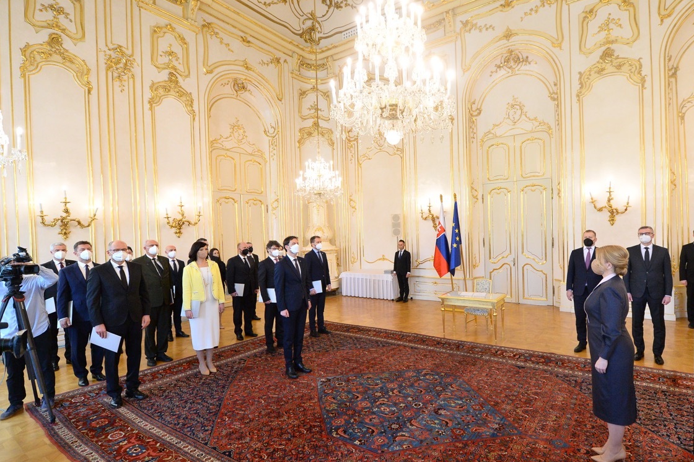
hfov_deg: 96.7
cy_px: 240
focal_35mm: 16
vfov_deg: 73.7
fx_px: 308
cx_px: 362
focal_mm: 14
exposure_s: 1/320
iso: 2500
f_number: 4
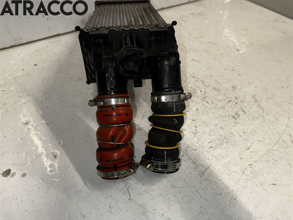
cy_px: 110
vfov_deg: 56.8
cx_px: 146
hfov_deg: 71.6
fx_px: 203
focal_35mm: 24
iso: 50
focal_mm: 6.86
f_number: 1.78
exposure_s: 1/43
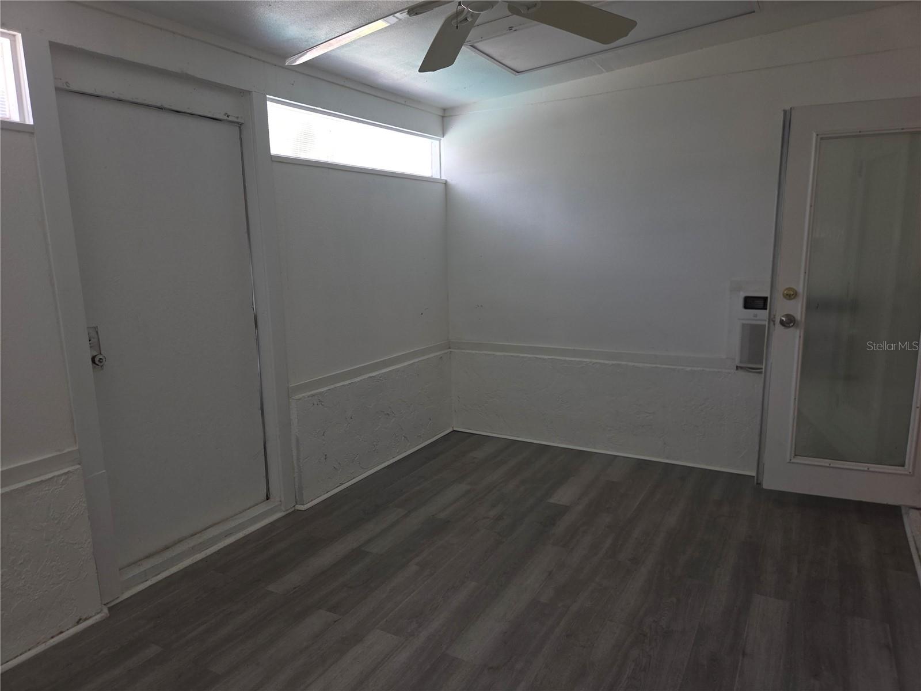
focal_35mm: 23
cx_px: 460
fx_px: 612
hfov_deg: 73.9
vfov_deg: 58.9
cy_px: 346
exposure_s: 1/120
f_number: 1.8
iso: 50
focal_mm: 5.4
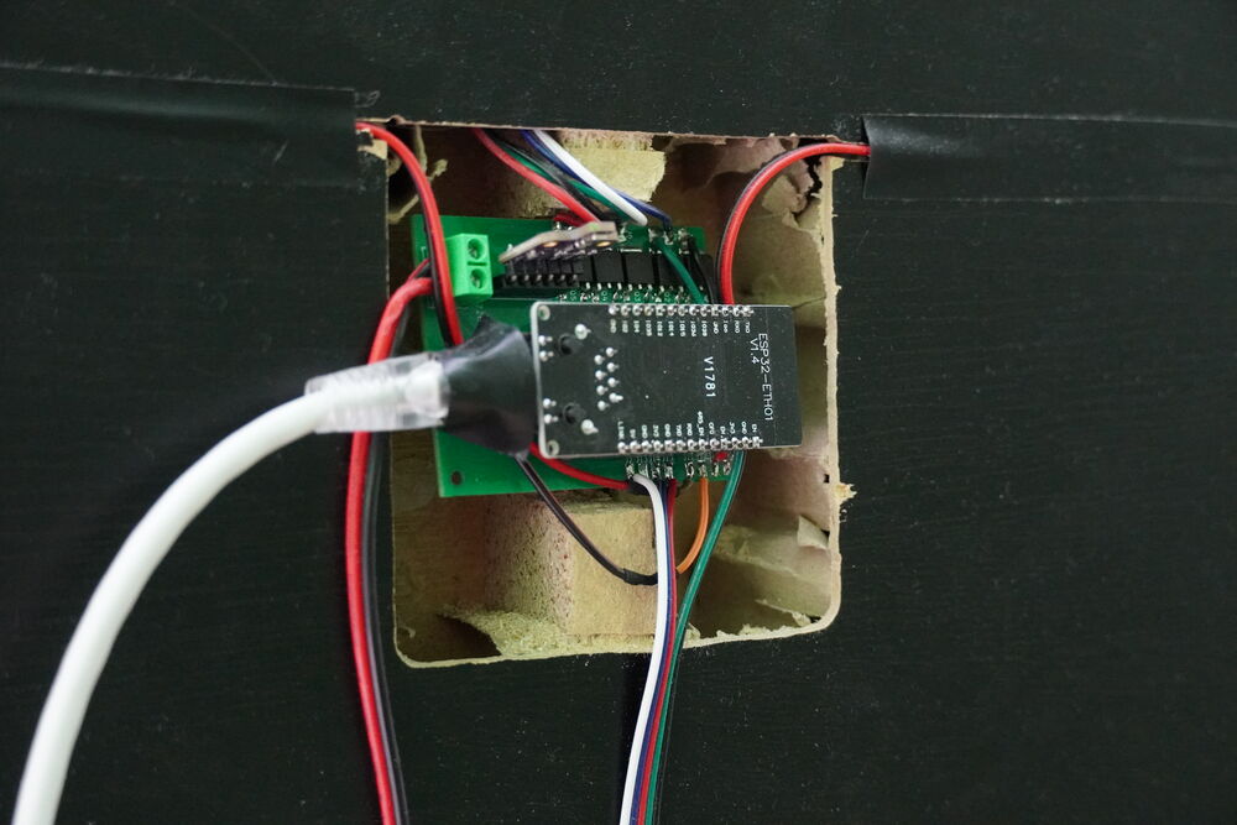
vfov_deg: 24.4
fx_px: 1907
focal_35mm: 56
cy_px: 412
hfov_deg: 35.9
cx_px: 618
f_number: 4.5
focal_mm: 37
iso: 6400
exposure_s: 1/25
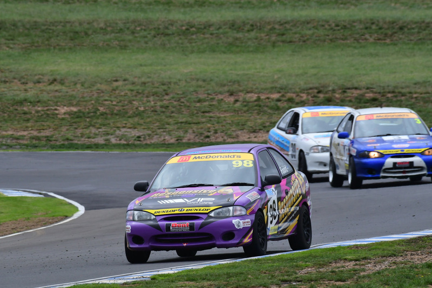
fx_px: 9003
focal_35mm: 750
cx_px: 216
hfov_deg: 2.7
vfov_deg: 1.8
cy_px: 144
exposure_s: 1/640
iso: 640
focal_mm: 500
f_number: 13
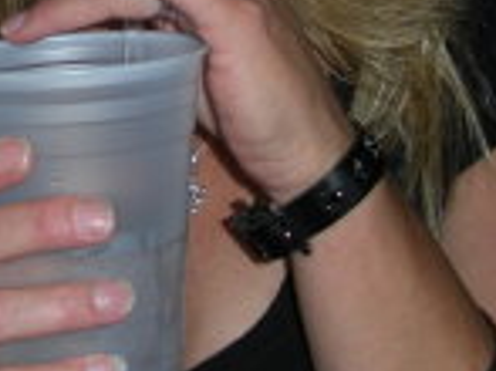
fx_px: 1575
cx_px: 81
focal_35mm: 110
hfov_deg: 17.7
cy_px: -106
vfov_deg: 13.0
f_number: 3.5
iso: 64
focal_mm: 6.3
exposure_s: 1/60
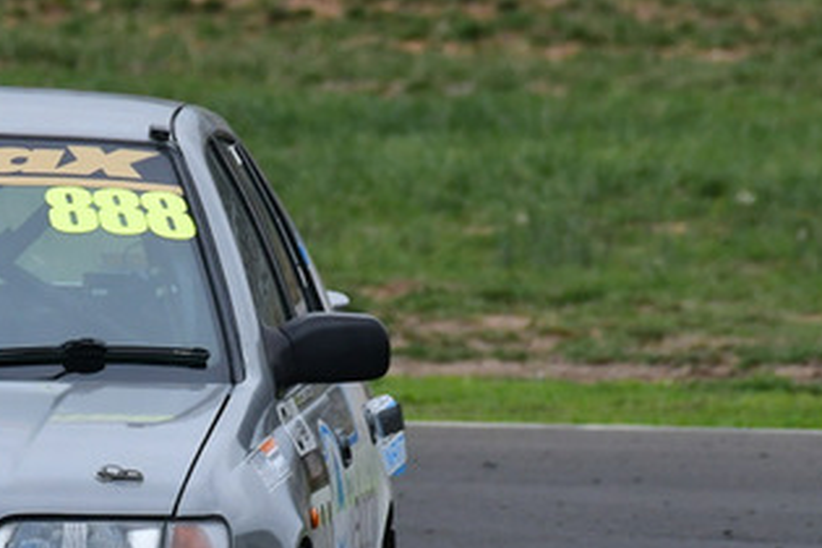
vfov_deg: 0.7
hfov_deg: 1.1
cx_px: -39
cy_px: 334
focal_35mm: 1905
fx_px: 43494
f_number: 11
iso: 800
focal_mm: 500
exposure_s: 1/640
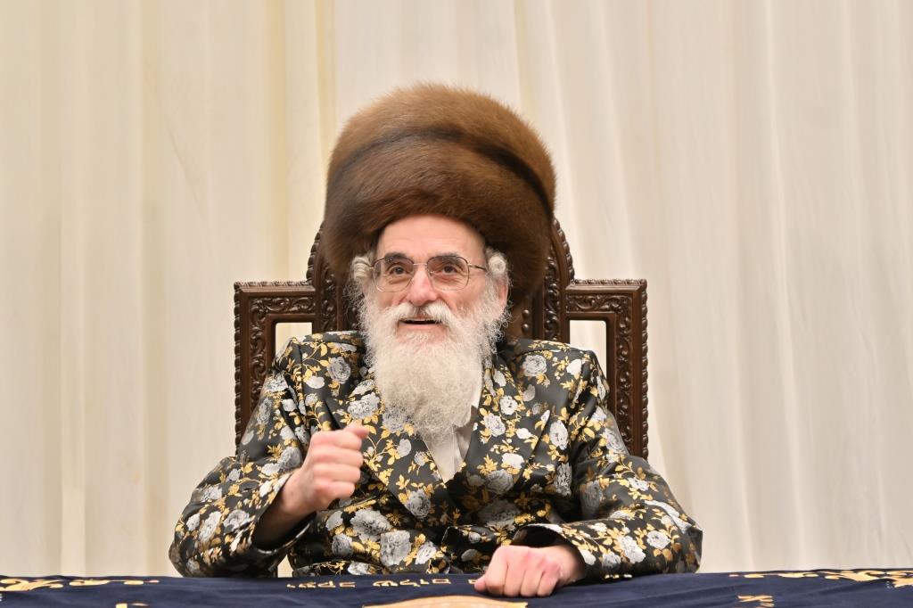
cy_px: 304
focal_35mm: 180
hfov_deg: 11.4
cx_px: 456
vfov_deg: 7.6
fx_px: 4563
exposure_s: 1/100
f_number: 4
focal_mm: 120
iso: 160
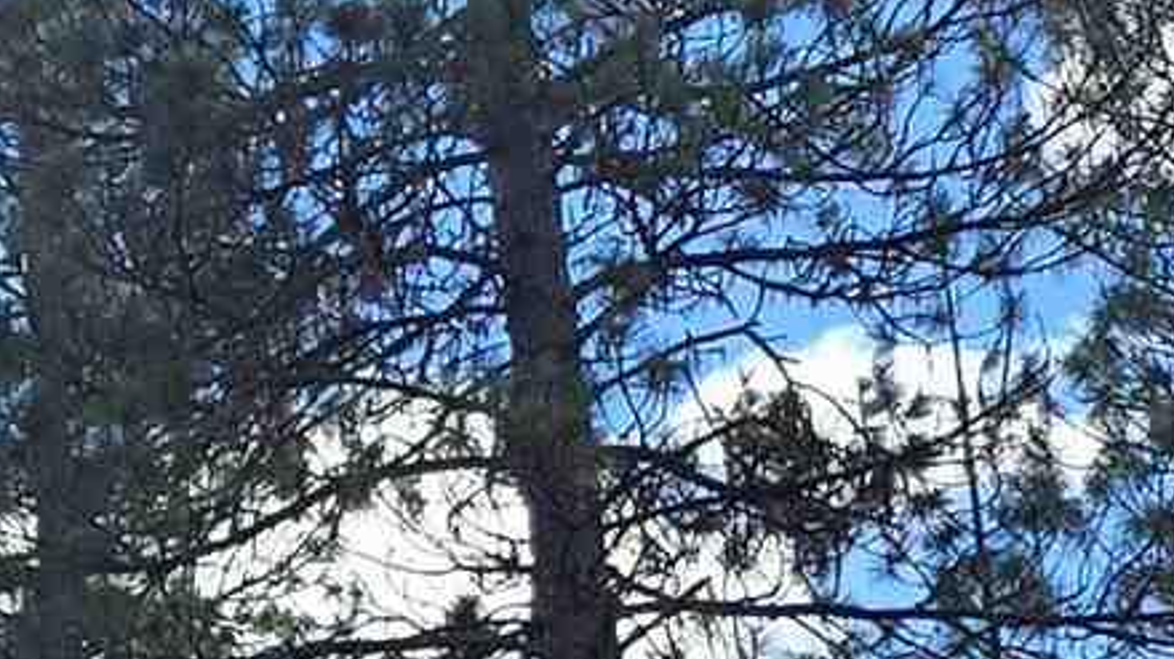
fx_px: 5445
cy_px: 659
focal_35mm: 175
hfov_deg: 11.6
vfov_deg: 6.9
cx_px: -771
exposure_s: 1/715
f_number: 1.7
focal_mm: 6.3
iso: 12
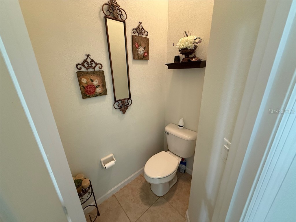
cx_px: 148
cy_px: 111
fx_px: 120
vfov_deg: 85.7
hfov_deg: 102.1
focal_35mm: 14
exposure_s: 1/60
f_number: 2.2
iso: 500
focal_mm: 2.22
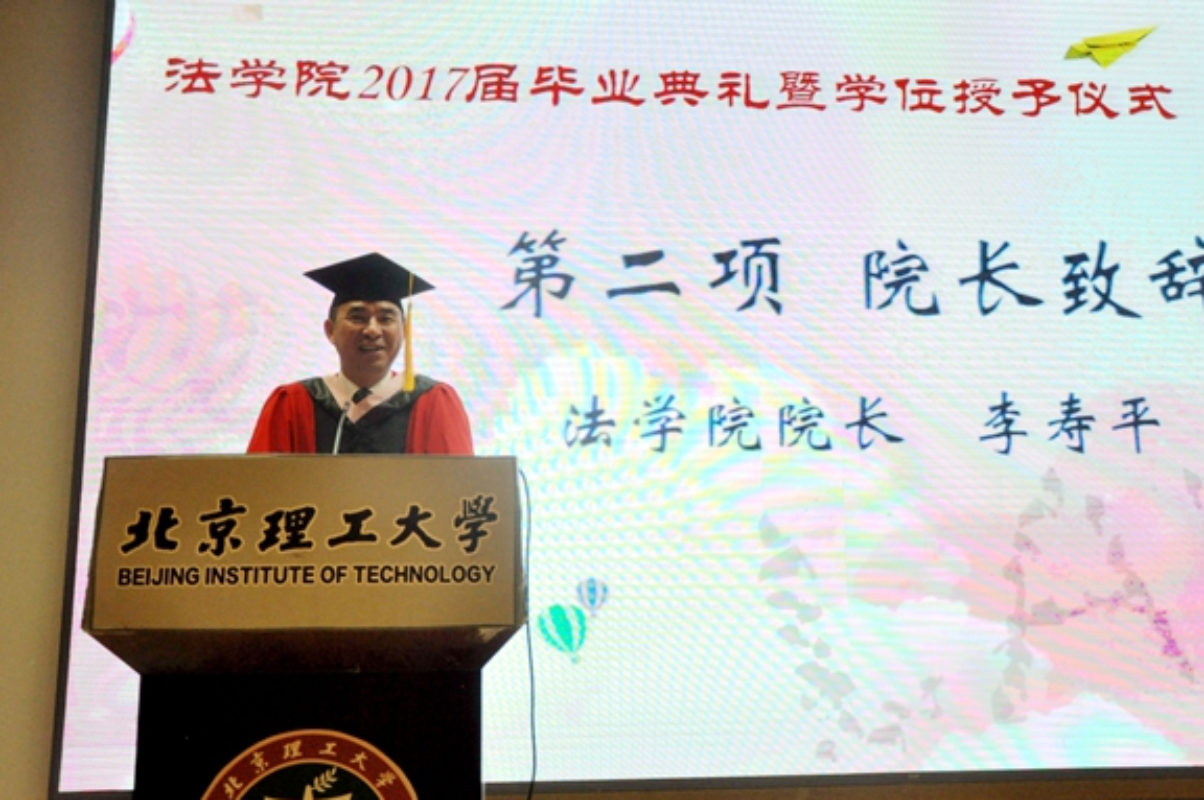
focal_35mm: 40
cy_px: 369
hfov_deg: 48.5
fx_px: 1337
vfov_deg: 33.3
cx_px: 638
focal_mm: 24
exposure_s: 1/320
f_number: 3.8
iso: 800
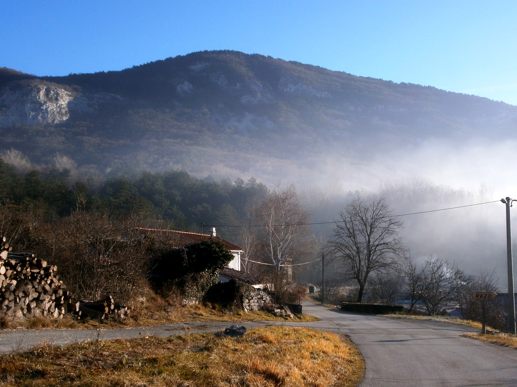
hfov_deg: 47.9
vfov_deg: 36.8
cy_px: 194
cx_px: 258
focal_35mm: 39
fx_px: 582
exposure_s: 1/1000
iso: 100
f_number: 3.4
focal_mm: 6.9
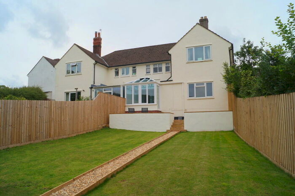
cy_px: 98
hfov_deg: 67.4
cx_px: 148
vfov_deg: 47.8
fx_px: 221
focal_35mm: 27
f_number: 13
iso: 100
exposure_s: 1/125
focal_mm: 18
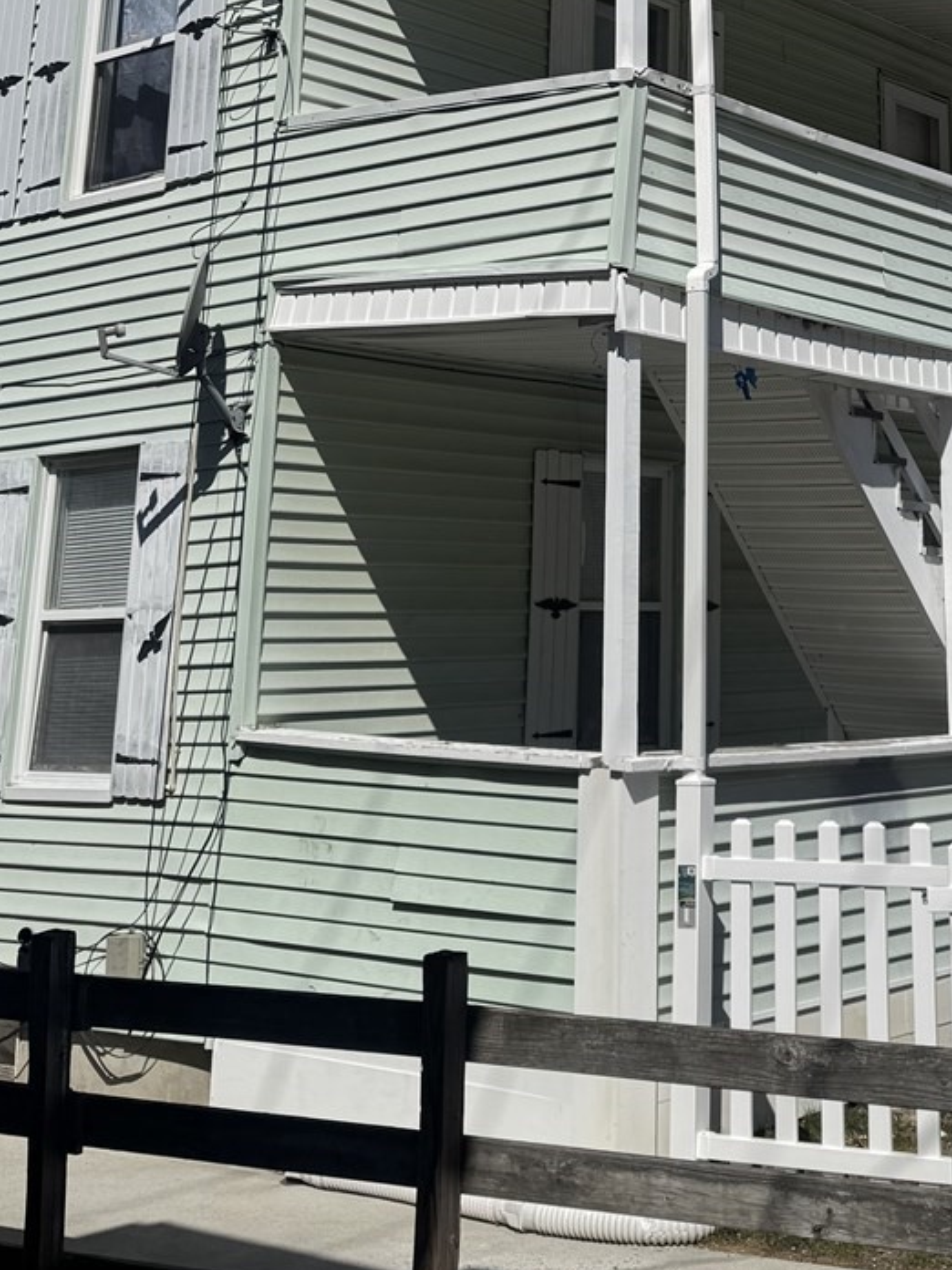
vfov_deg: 33.5
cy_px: 40
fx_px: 1943
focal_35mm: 53
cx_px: 839
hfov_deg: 26.7
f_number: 1.78
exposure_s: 1/10417
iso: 80
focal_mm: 6.76
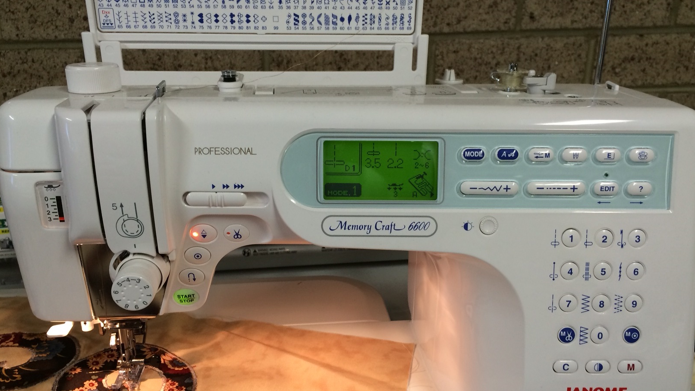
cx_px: 349
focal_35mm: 32
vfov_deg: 36.6
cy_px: 211
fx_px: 590
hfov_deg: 61.0
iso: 64
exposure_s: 1/33
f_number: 2.2
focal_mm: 4.15
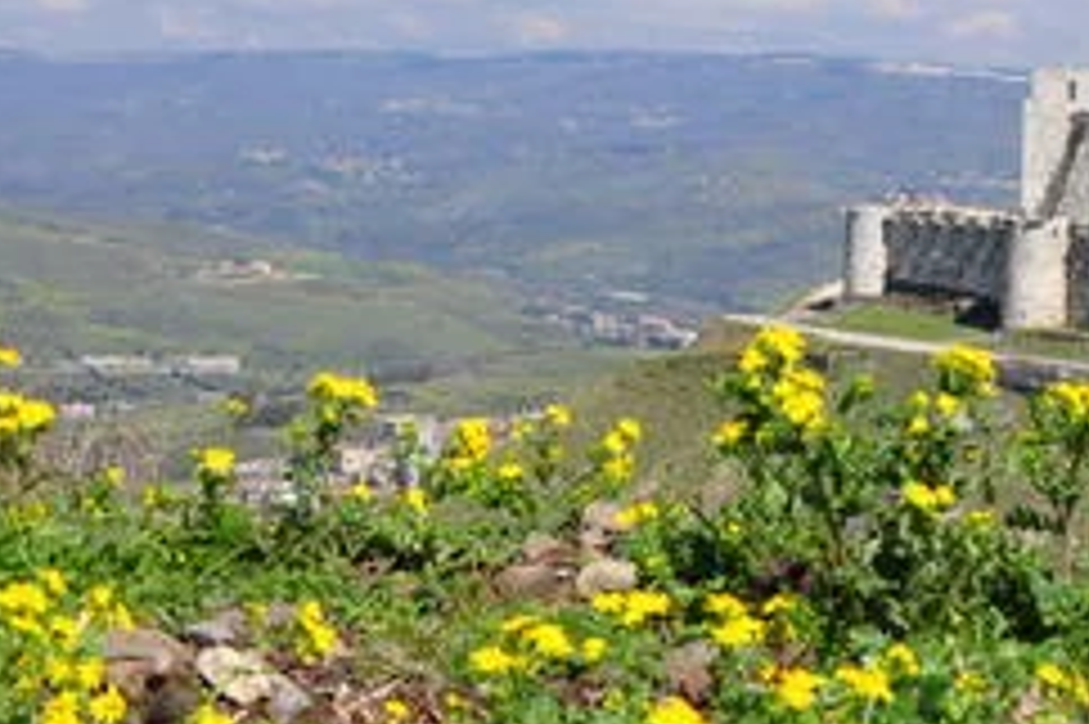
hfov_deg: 23.8
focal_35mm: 81
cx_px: 1138
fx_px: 2449
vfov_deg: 16.7
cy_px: 124
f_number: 11
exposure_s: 1/400
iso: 200
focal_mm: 22
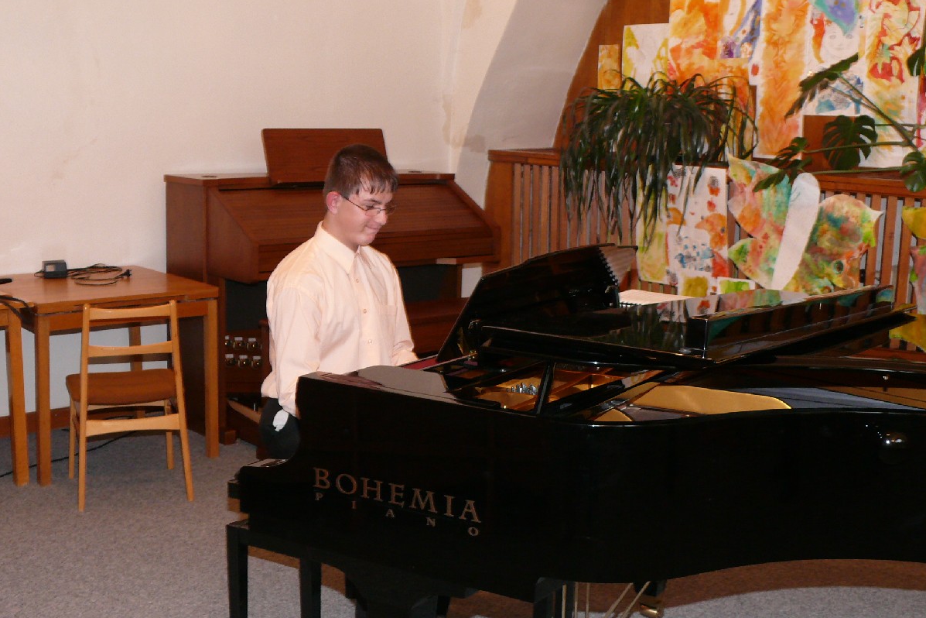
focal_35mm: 49
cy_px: 347
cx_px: 463
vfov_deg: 27.5
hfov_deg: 40.3
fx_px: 1260
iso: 200
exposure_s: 1/30
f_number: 2.8
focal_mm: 8.9
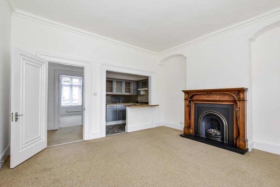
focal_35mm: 15
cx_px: 140
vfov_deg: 77.3
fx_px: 117
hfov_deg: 100.4
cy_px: 94
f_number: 8
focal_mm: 10
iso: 640
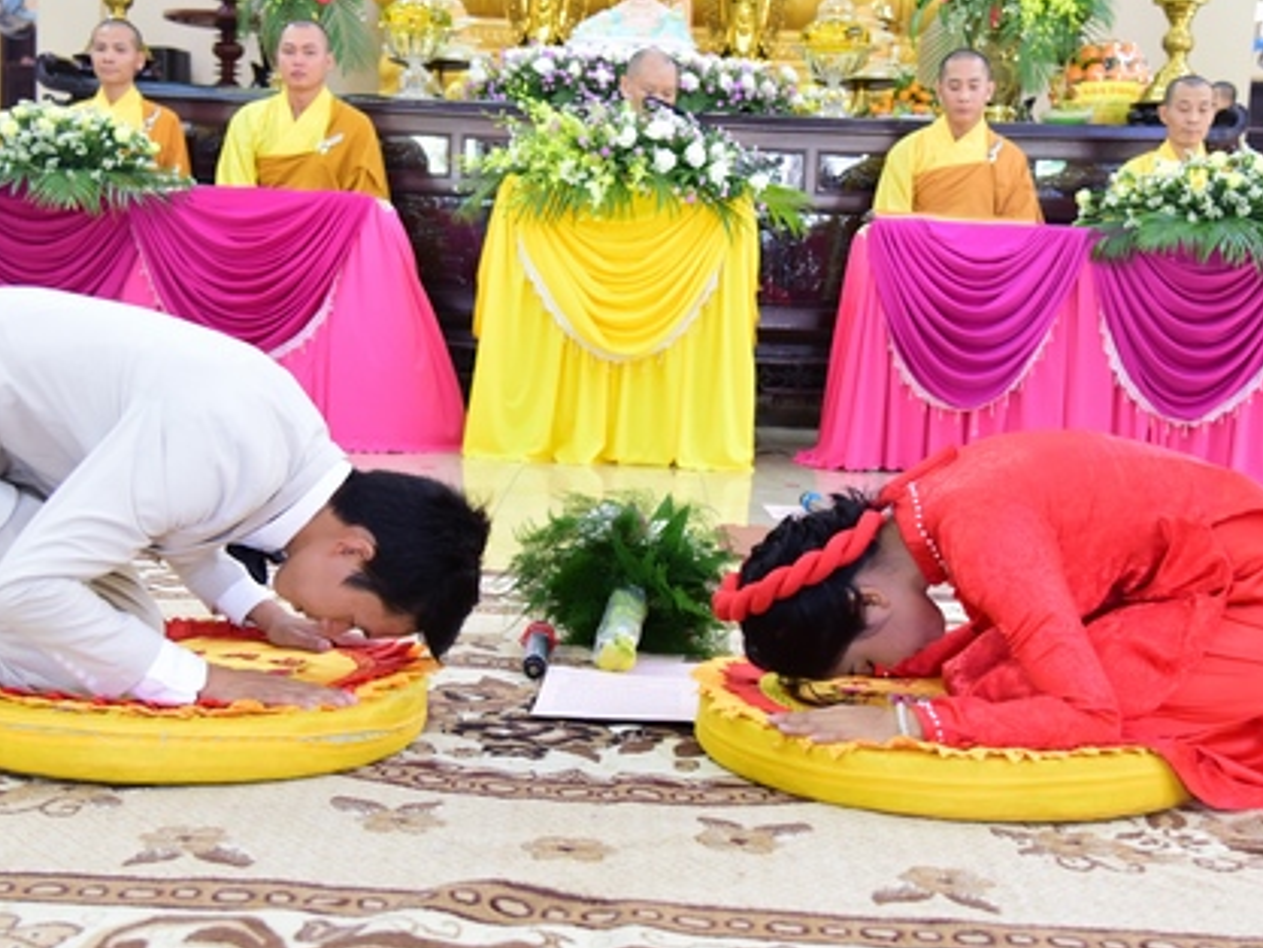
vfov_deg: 25.7
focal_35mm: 57
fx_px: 2080
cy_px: 533
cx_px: 618
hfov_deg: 33.8
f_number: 4
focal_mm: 38
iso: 1600
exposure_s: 1/40
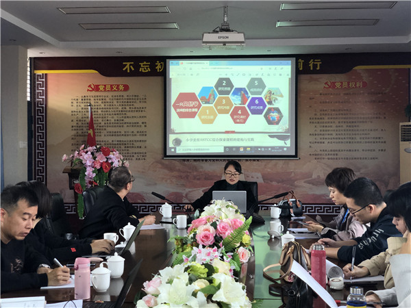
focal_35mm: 52
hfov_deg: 36.8
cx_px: 206
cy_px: 154
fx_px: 617
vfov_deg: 28.0
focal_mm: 6
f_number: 2.4
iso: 50
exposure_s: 1/60
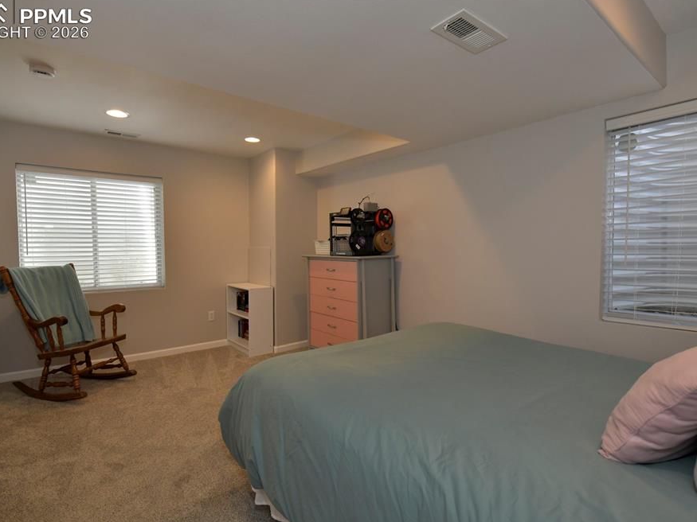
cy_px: 266
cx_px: 340
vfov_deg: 71.6
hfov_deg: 87.7
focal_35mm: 18
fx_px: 362
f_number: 8
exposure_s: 1/160
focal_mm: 16
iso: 1250
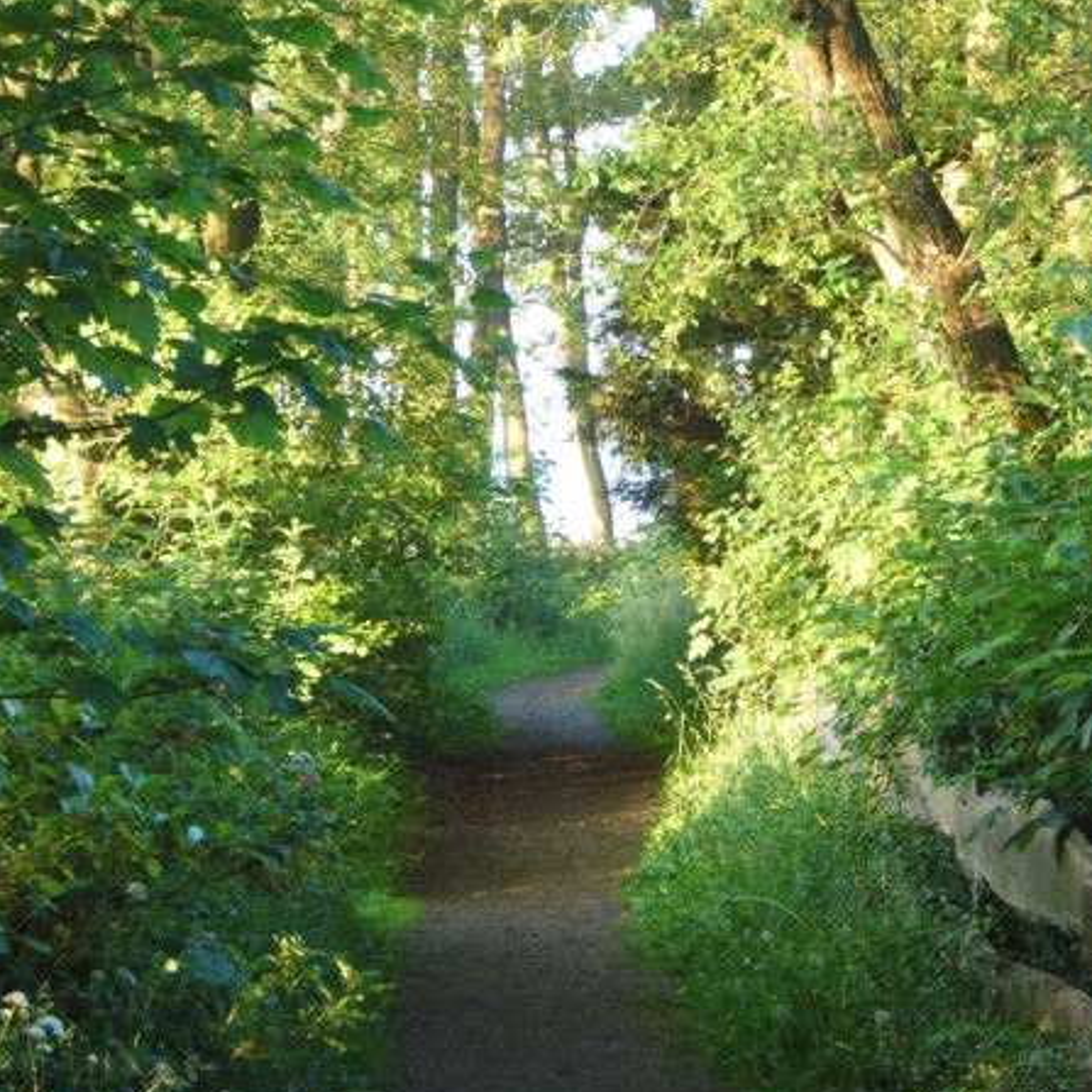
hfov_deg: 14.4
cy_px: 452
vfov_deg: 14.4
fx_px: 4319
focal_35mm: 121
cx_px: 545
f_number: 5.6
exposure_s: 1/30
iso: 250
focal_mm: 16.8
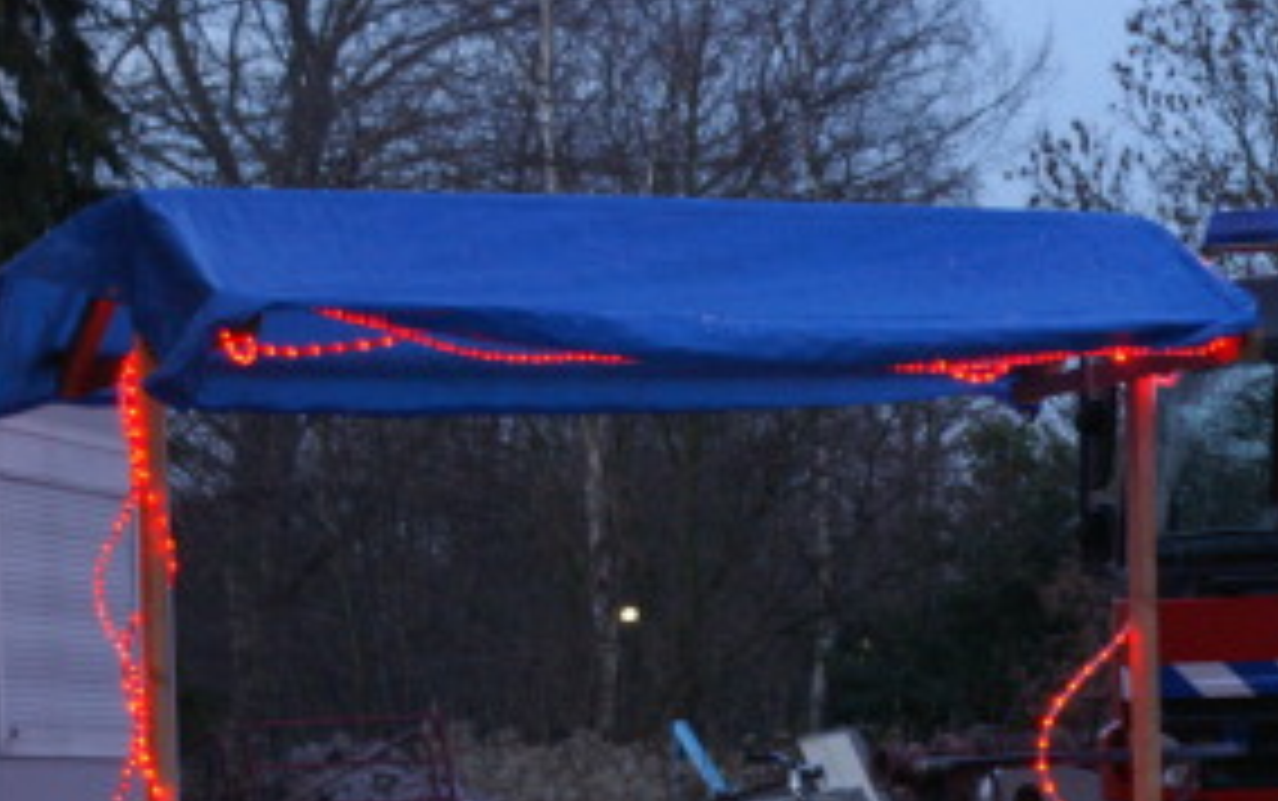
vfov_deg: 7.6
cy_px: 580
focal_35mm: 172
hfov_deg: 12.0
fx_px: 5995
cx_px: 1346
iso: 800
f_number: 5.6
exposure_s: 1/6
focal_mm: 50
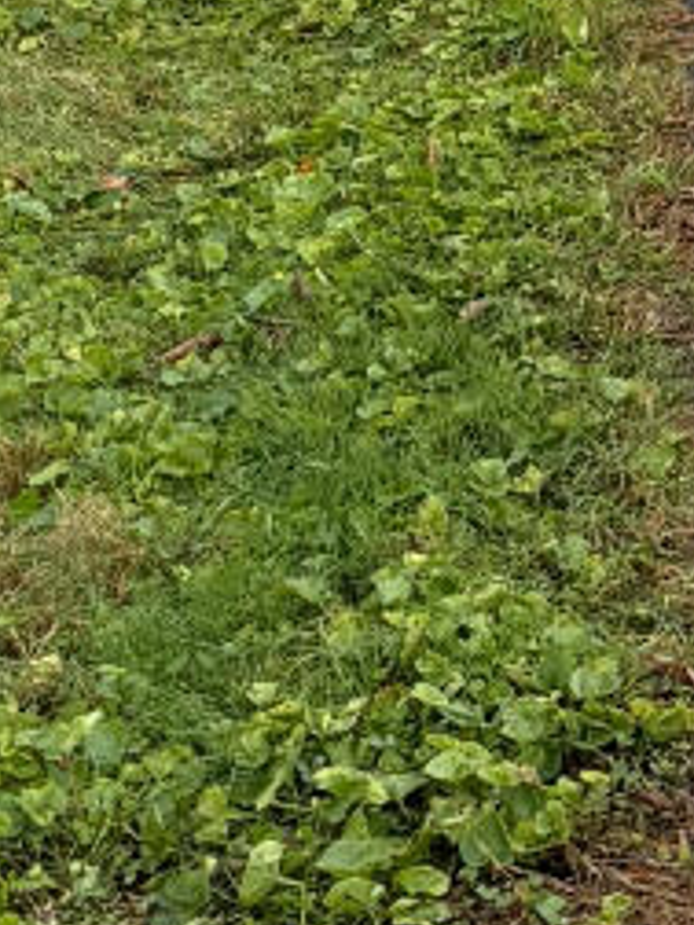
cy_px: -1226
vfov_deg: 8.8
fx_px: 5507
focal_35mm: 206
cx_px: 481
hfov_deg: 7.2
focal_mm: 5.96
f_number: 1.6
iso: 50
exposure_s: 1/1667
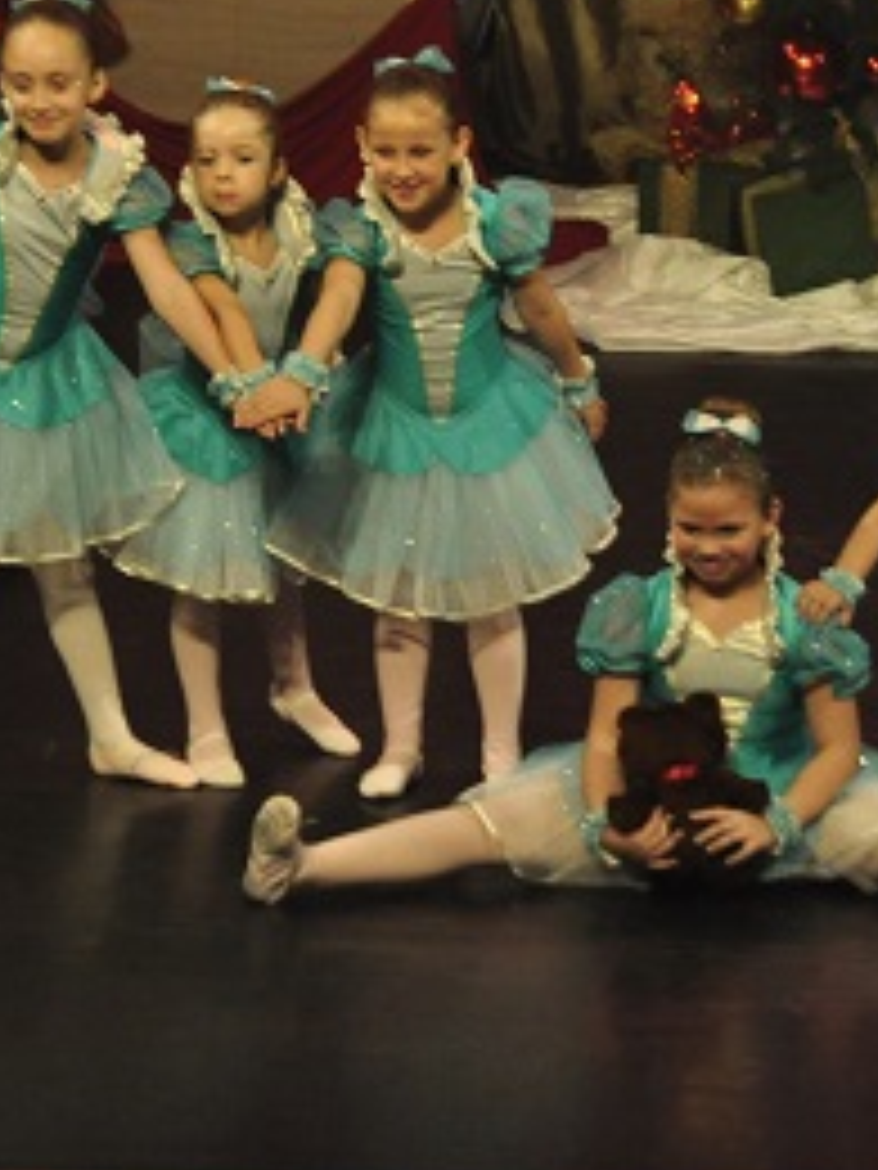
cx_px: 680
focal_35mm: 399
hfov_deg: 3.7
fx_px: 13494
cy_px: 396
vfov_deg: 5.0
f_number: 5.6
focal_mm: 120
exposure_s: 1/80
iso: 1400
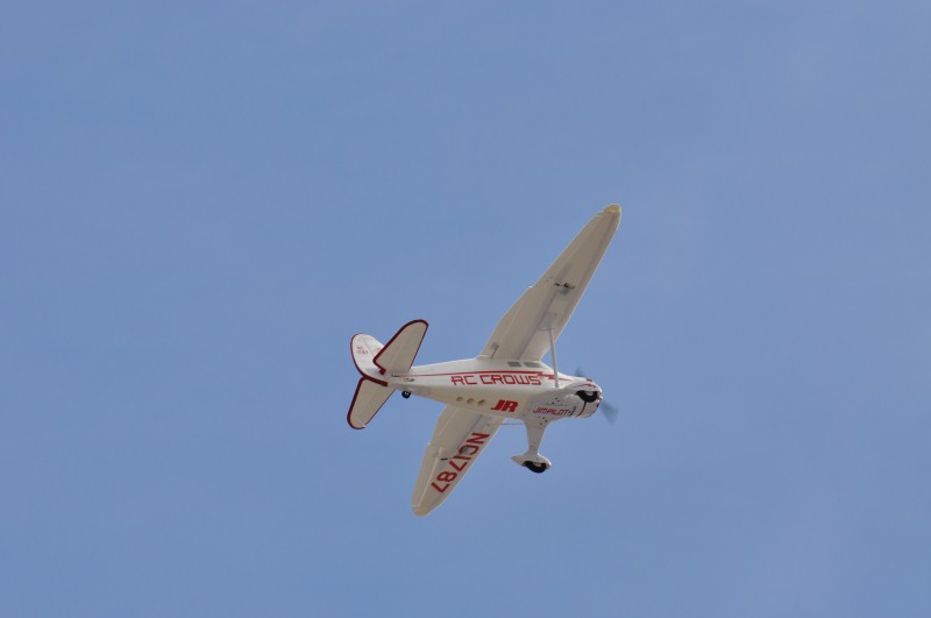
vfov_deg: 4.4
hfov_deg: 6.6
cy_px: 309
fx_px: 8135
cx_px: 466
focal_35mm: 315
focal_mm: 210
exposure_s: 1/1000
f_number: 8
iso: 200
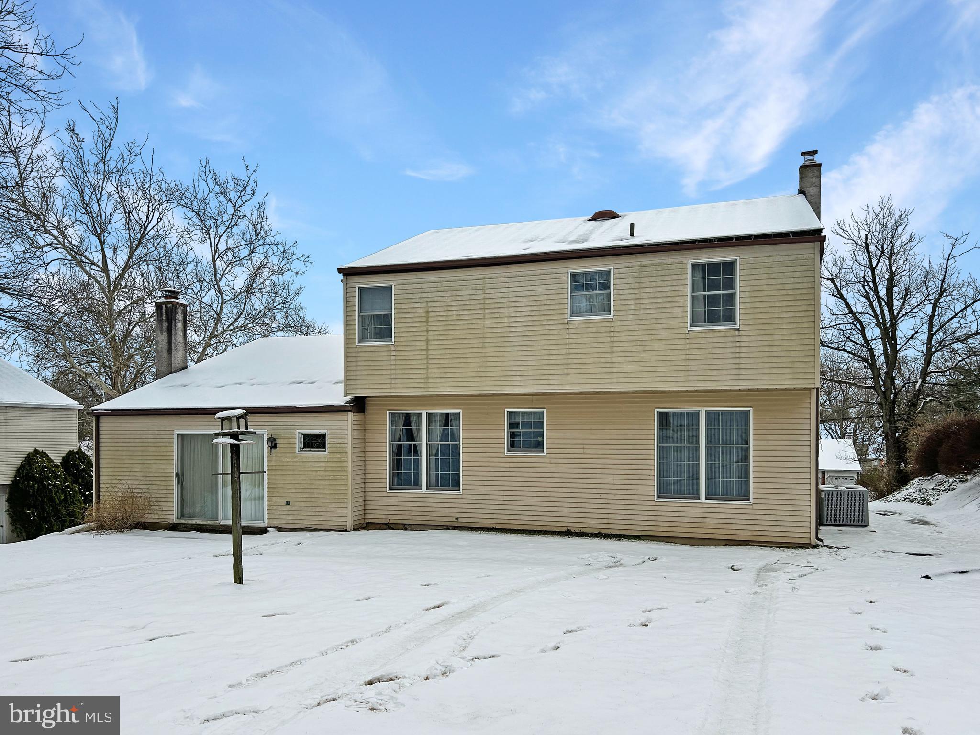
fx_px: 736
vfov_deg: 53.1
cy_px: 368
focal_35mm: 26
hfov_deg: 67.3
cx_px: 490
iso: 50
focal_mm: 5.7
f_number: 1.5
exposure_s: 1/3704
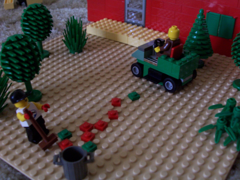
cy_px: 90
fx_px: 291
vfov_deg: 34.3
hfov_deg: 44.8
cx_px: 120
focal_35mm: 42
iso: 140
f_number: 2.8
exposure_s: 1/8
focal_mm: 7.2
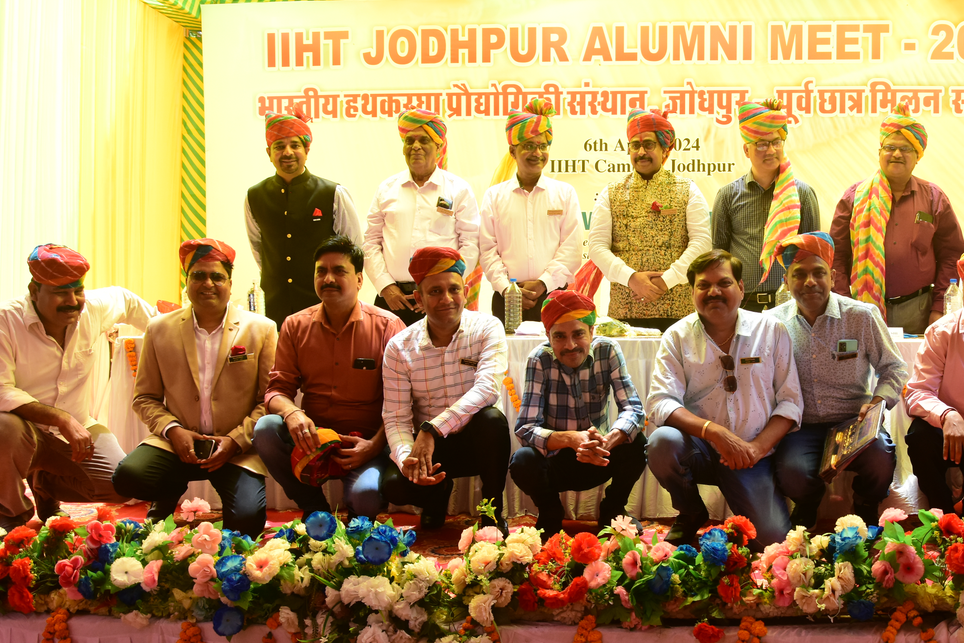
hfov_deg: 44.2
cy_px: 372
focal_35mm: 44
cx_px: 639
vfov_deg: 30.7
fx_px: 1170
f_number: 5.6
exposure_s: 1/200
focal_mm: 21
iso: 640
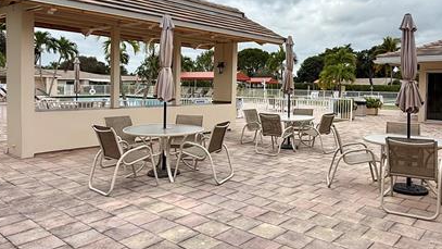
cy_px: 97
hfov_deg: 63.8
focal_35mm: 30
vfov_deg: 38.8
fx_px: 352
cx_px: 262
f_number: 2.2
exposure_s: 1/672
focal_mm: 2.22
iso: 20
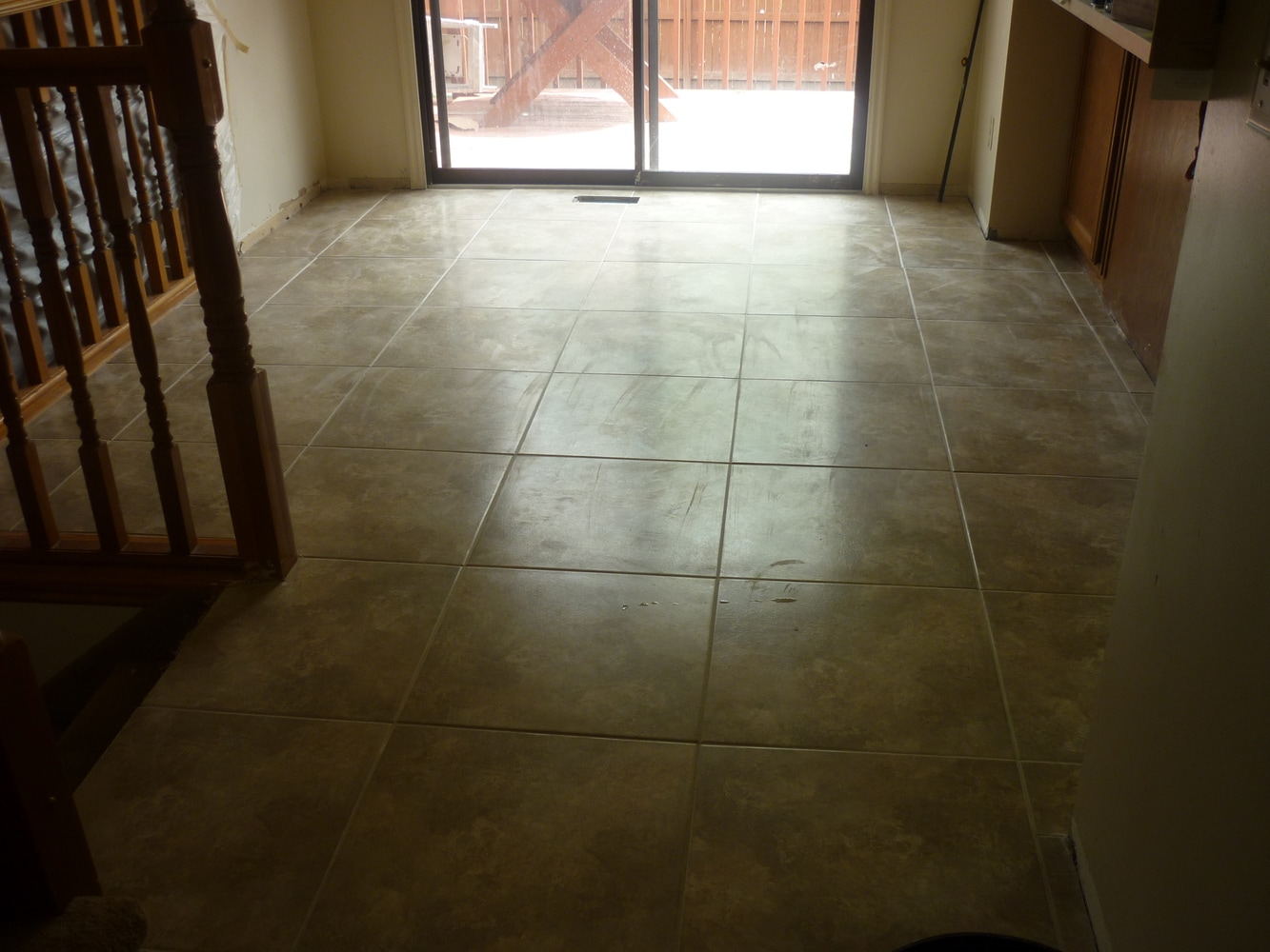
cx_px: 635
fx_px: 1211
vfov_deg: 43.0
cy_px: 476
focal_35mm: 33
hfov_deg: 55.3
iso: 80
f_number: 2.8
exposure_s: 1/100
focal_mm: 5.5
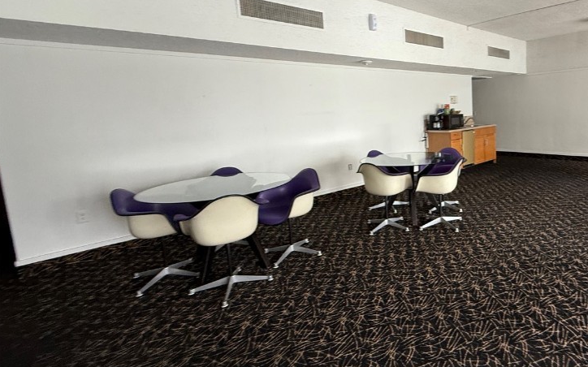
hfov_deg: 78.4
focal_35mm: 21
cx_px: 412
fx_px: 336
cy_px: 149
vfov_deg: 56.9
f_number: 2.2
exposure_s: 1/99
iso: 200
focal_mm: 2.22
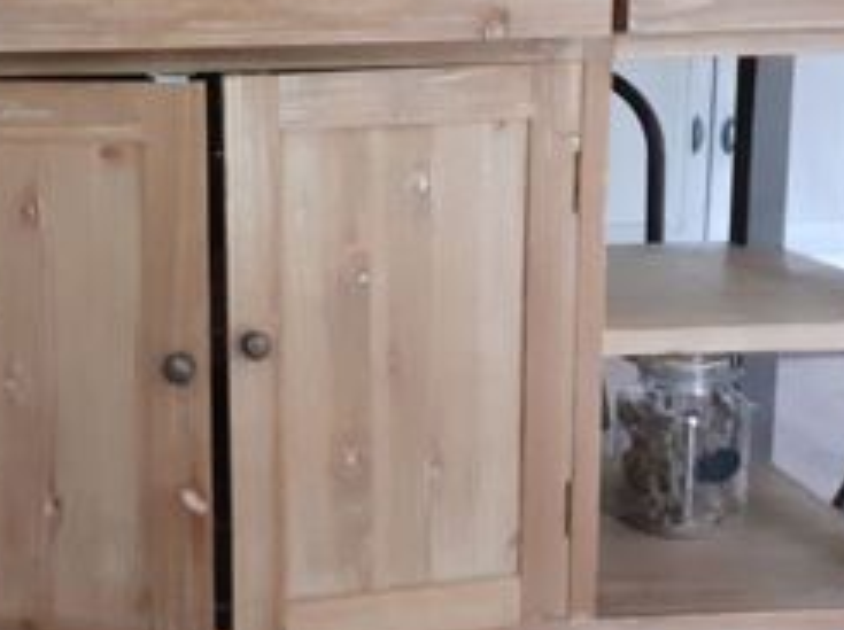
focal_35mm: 53
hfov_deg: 35.1
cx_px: 169
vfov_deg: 27.3
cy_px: 200
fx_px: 1290
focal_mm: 3.6
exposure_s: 1/25
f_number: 1.9
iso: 500
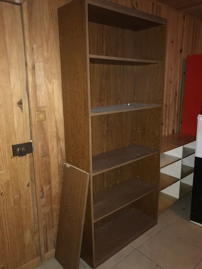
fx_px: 218
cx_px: 101
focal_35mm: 28
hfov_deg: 49.7
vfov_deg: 63.4
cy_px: 134
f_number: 1.8
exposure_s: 1/17
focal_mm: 3.99
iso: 100
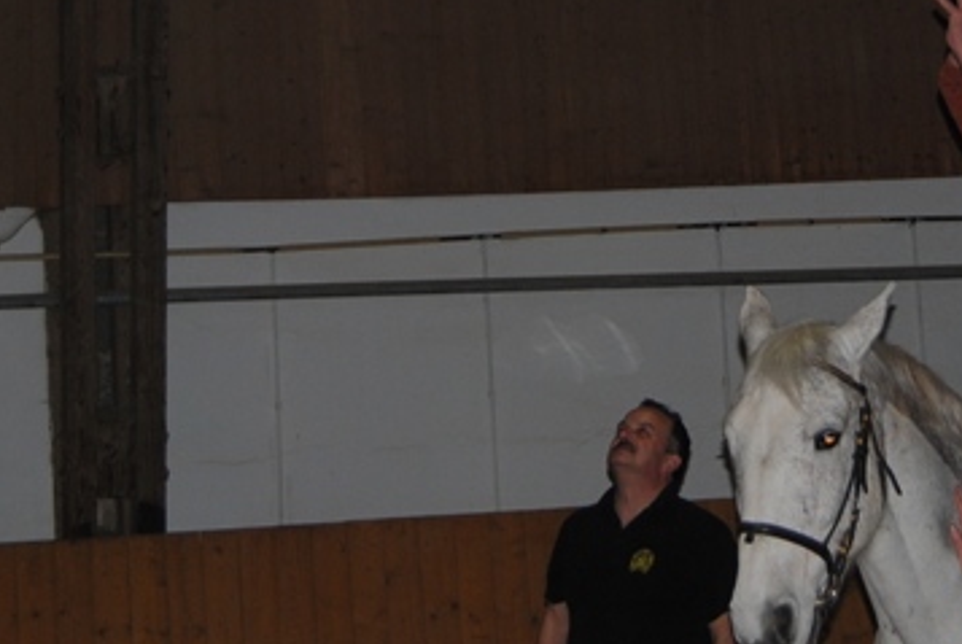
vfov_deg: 11.9
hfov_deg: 17.8
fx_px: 3050
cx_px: 695
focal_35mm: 114
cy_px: 24
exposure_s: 1/60
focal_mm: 28
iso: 200
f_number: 4
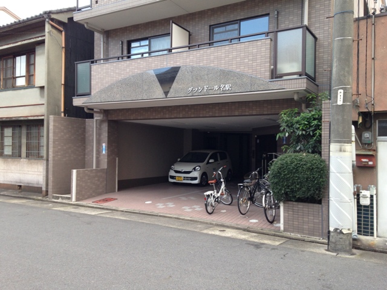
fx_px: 369
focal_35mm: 33
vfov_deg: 42.9
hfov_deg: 55.4
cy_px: 145
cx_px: 194
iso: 64
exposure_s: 1/120
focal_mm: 4.12
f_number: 2.4
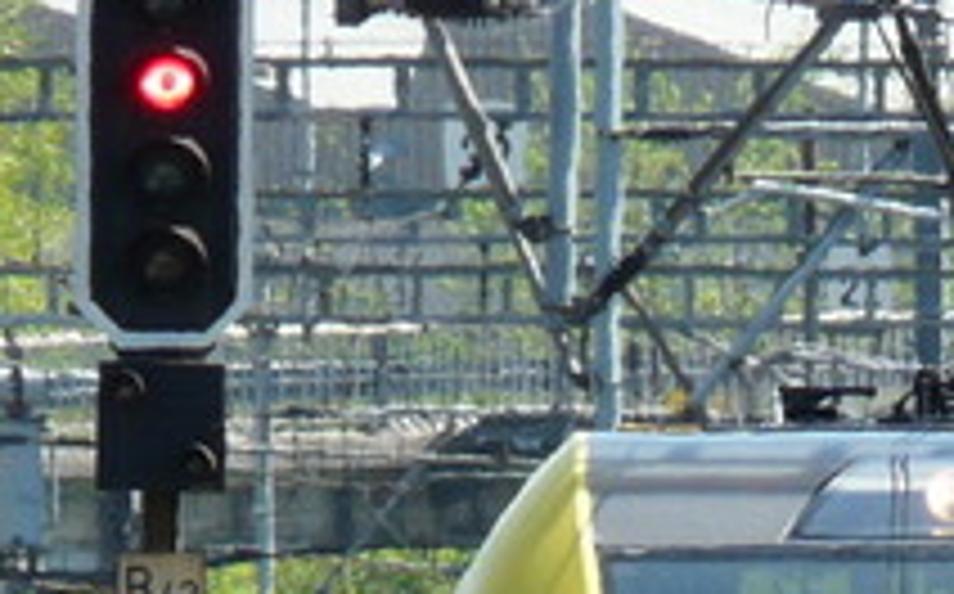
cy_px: 864
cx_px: 873
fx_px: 54022
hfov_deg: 1.0
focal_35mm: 2080
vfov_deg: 0.6
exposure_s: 1/250
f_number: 5.6
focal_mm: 68.4
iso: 100
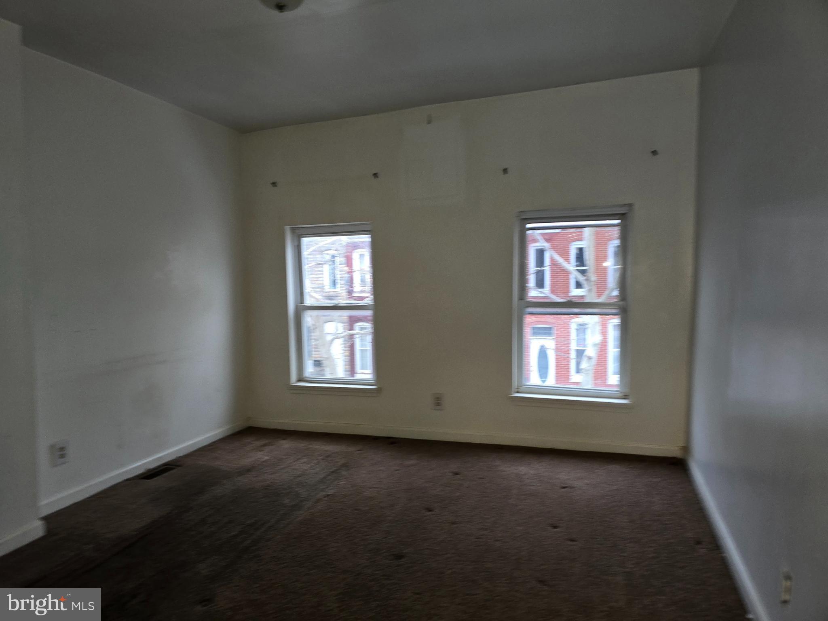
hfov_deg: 73.9
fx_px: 550
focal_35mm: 23
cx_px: 414
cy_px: 310
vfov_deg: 58.9
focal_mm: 6.3
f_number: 1.7
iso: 125
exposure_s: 1/24
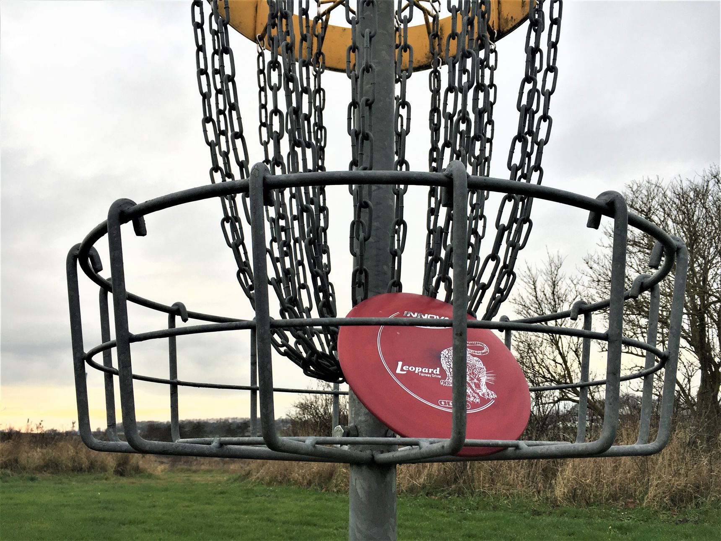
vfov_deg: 48.2
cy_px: 270
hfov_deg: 61.7
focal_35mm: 29
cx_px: 360
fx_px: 604
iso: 25
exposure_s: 1/308
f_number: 2.2
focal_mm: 4.15
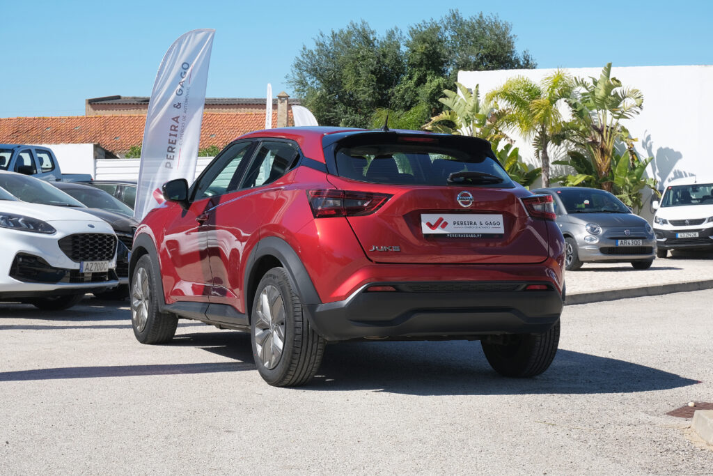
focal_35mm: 68
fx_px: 1347
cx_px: 356
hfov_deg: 29.7
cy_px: 238
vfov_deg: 20.0
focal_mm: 45
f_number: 9
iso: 160
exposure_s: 1/250
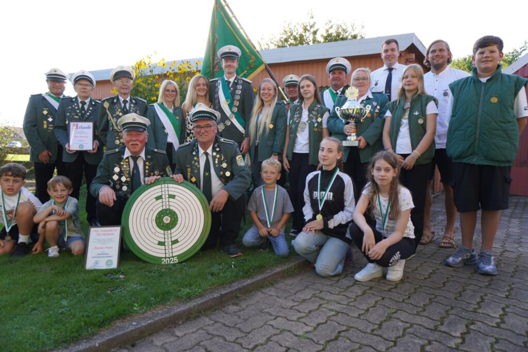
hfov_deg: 73.7
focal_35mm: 24
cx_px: 264
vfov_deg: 53.1
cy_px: 176
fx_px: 352
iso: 100
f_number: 4
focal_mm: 16
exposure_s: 1/160
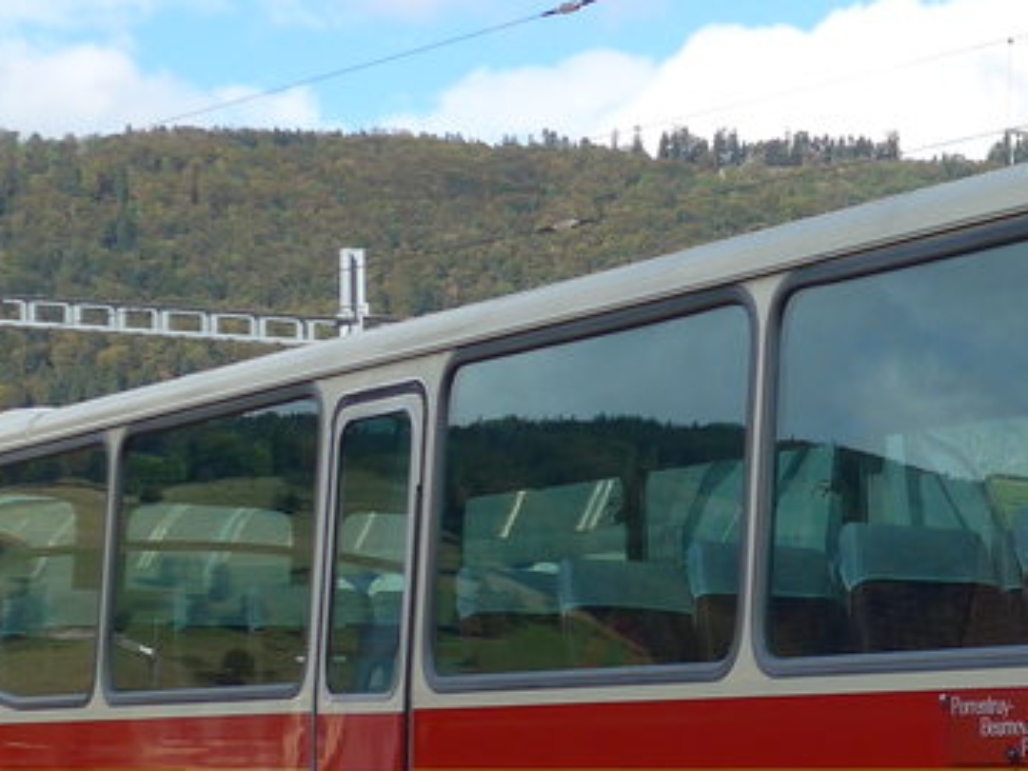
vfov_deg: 11.4
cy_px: 485
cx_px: 1191
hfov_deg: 14.7
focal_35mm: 130
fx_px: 3861
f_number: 2.8
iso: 80
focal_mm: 8
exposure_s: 1/1300
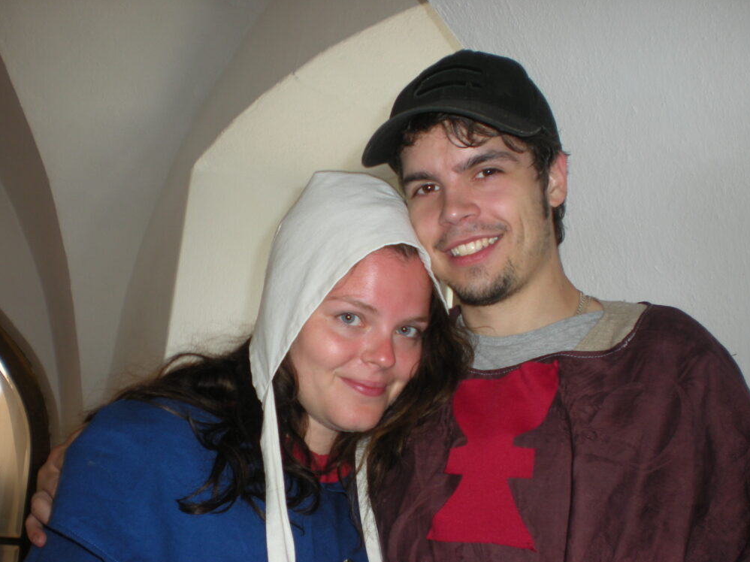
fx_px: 845
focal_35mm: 39
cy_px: 285
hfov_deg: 47.9
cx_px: 372
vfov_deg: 36.8
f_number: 3.1
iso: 64
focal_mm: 6.3
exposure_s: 1/30
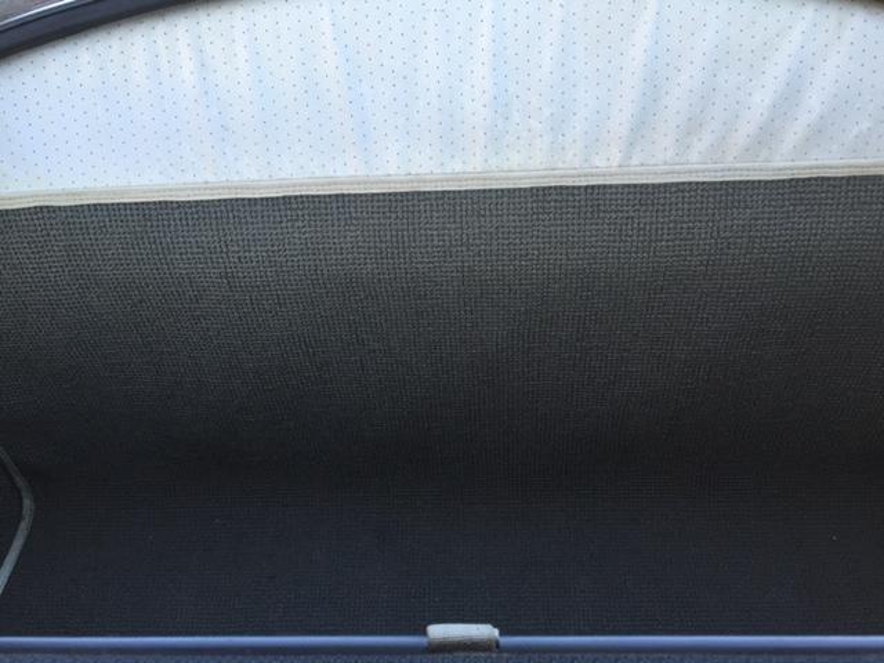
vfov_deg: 48.2
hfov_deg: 61.7
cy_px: 332
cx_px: 442
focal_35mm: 29
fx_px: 741
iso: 40
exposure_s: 1/60
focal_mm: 4.15
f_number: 2.2
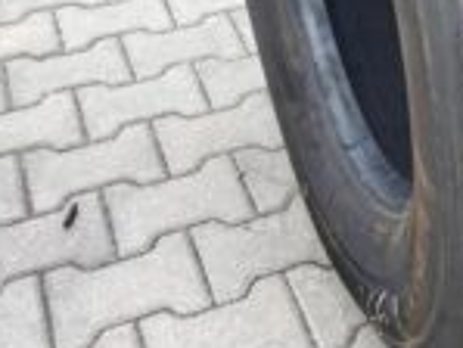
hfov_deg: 23.7
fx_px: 1004
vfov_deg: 19.1
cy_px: -8
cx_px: 556
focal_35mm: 75
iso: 32
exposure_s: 1/162
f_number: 1.8
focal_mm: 4.25
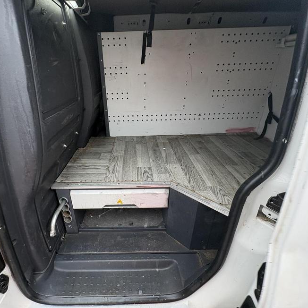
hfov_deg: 83.4
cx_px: 132
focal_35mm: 17
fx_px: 171
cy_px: 150
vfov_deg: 83.9
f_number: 2.2
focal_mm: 2.22
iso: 125
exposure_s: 1/136
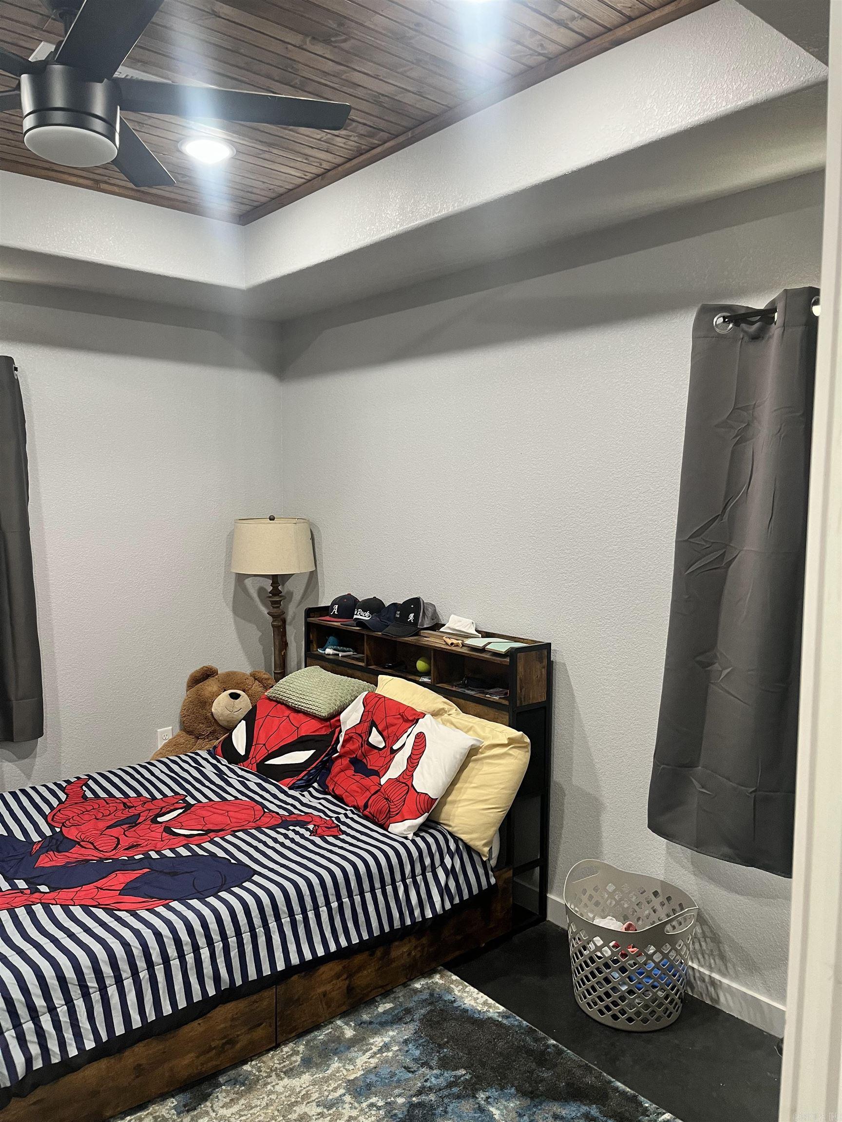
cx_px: 421
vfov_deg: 67.3
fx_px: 843
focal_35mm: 26
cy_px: 561
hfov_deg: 53.1
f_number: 1.6
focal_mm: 5.1
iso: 125
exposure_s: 1/60
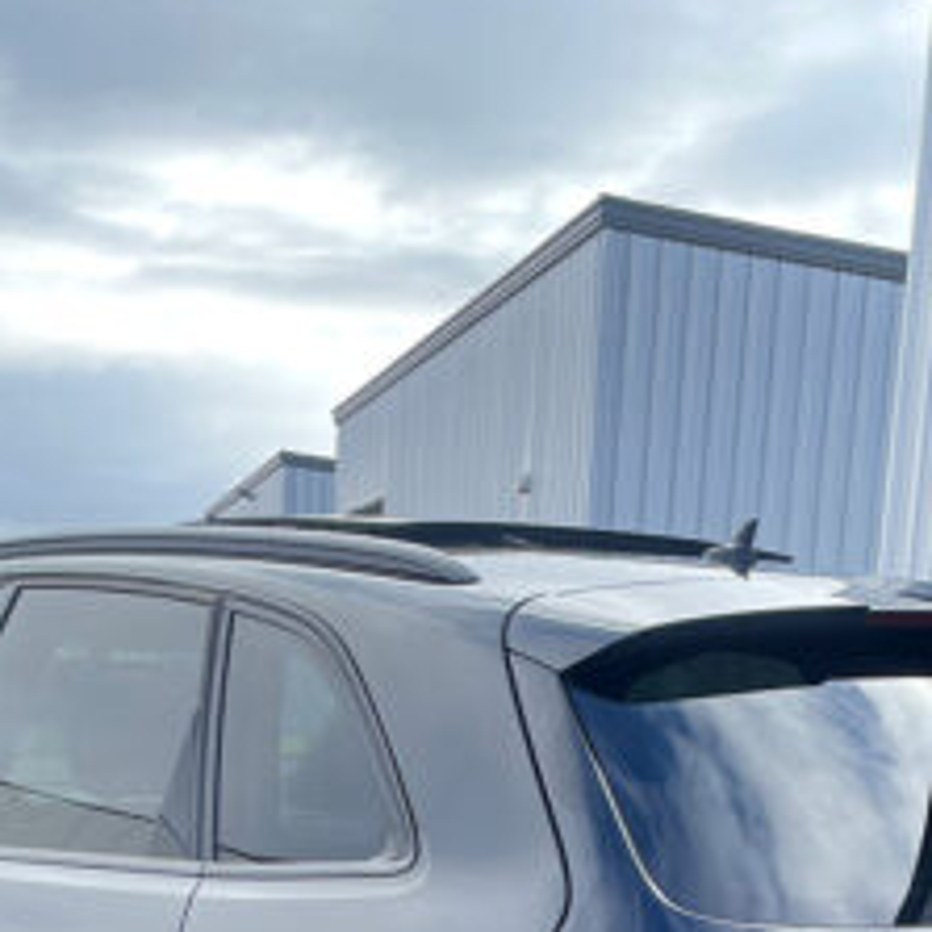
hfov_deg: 26.5
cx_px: 483
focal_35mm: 65
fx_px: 1980
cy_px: 1128
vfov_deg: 24.0
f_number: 1.6
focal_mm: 4.2
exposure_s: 1/774
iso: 32
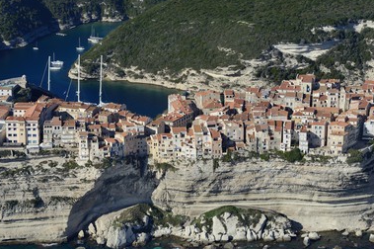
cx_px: 193
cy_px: 124
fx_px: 1266
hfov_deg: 16.8
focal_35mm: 122
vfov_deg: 11.2
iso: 400
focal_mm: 110
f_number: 13
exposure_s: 1/800
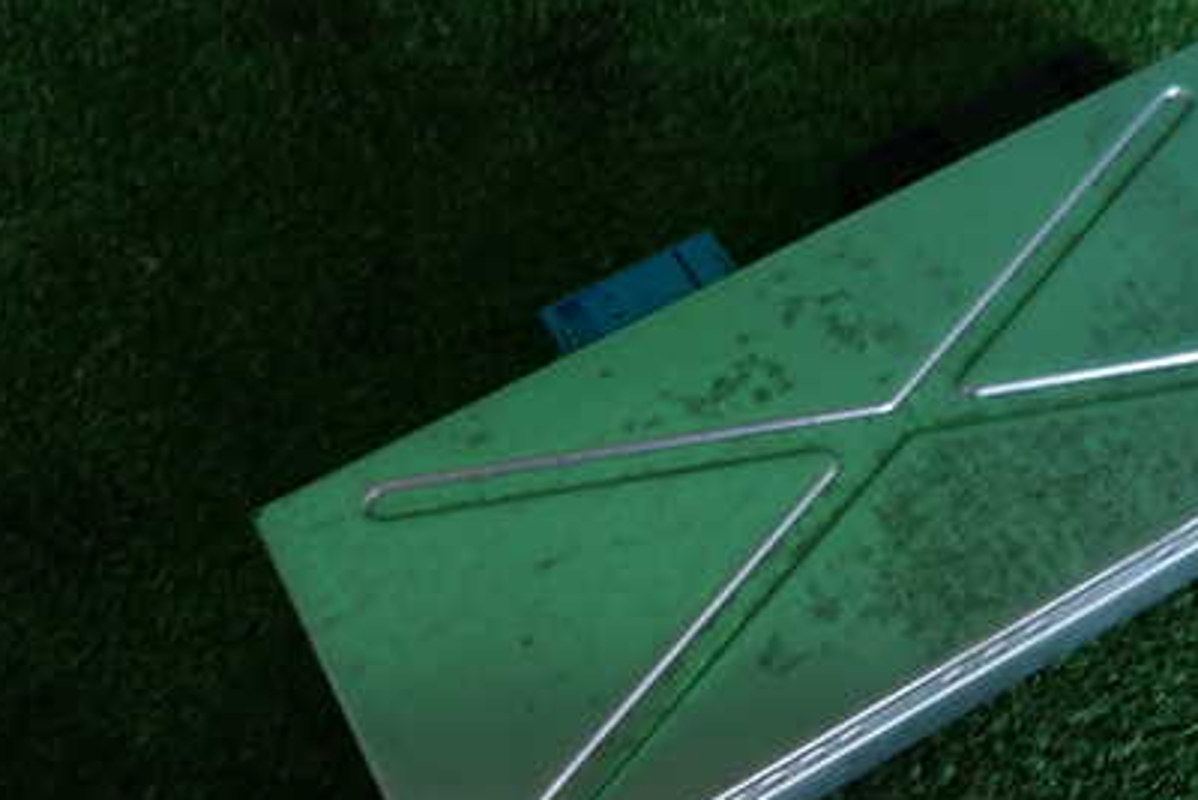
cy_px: 548
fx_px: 1298
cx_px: 785
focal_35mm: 39
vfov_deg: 33.9
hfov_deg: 48.8
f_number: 2
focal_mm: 4.5
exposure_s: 1/60
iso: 100
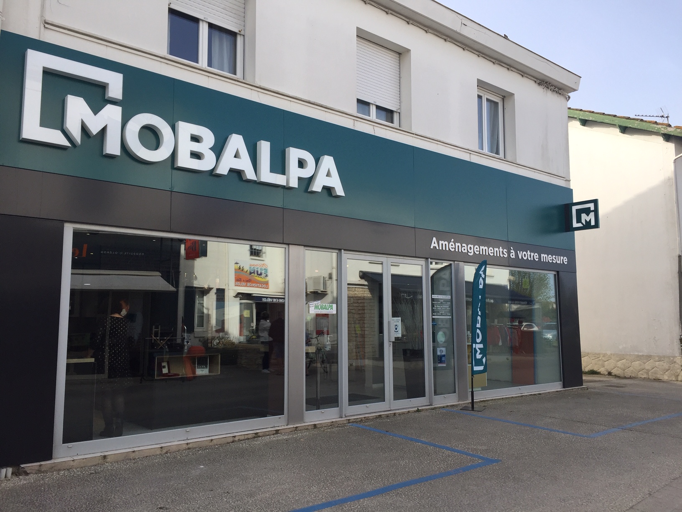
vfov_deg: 48.2
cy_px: 256
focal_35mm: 29
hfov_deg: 61.7
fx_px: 571
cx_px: 341
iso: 32
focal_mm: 4.15
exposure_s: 1/842
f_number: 2.2
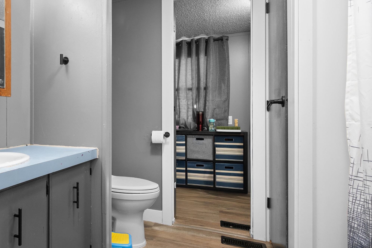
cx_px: 99
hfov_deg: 71.6
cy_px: 124
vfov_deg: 55.1
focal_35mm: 23
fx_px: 238
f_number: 7.1
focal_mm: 15
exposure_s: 1/4
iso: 640
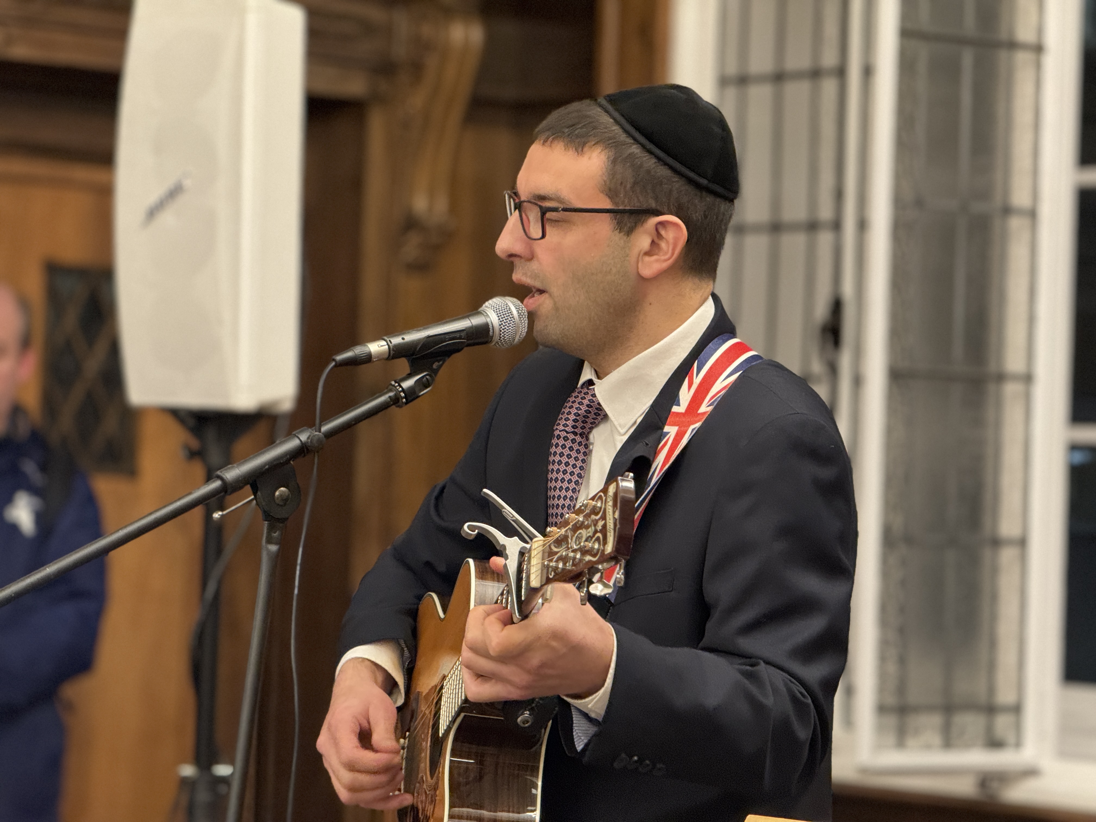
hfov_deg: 16.4
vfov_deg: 12.3
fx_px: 3799
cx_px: 548
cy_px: 411
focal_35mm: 120
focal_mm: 15.66
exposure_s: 1/33
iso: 640
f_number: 2.8
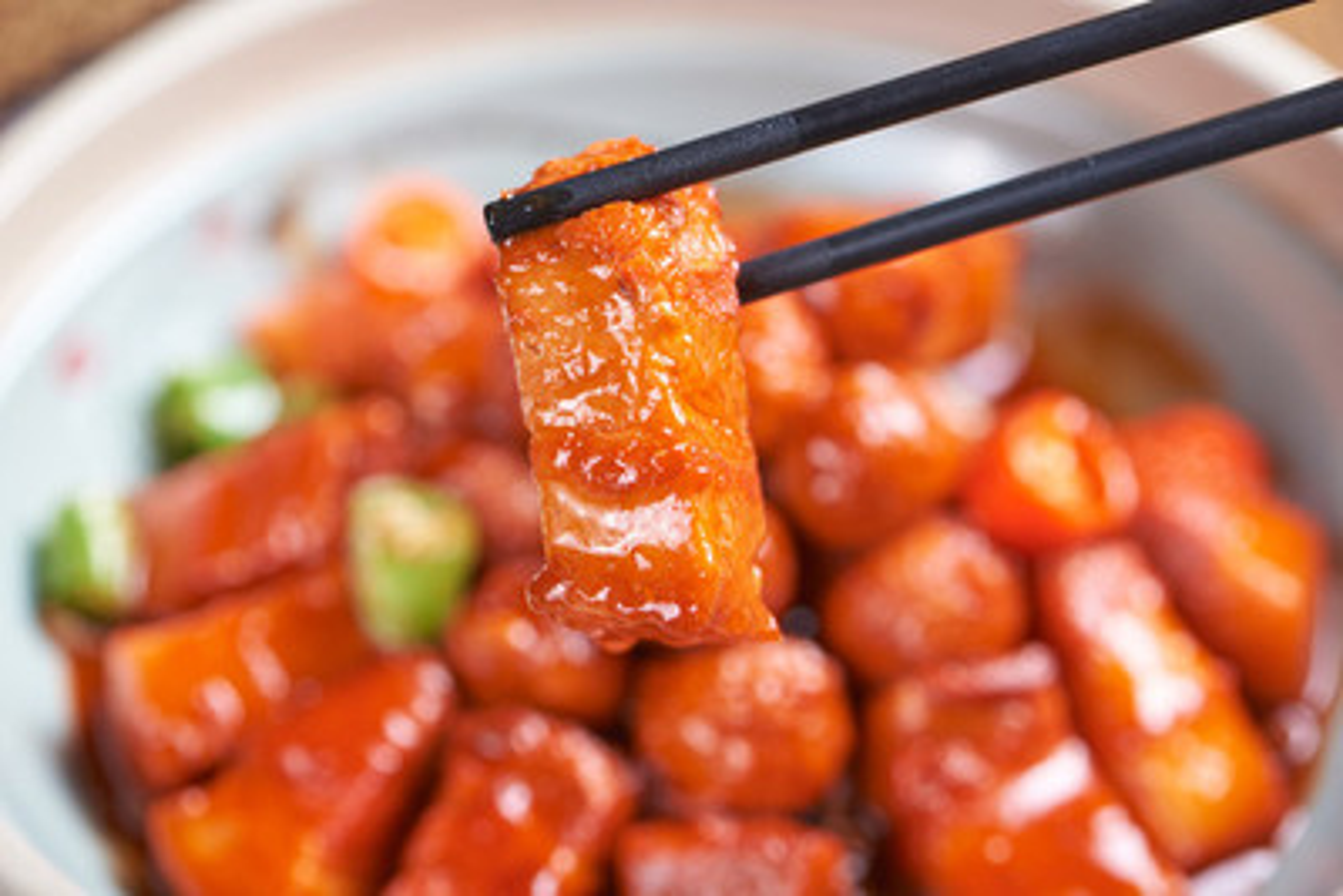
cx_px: 672
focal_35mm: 105
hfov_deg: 19.4
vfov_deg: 13.1
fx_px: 3918
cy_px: 448
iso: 200
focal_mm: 105
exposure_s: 1/125
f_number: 7.1
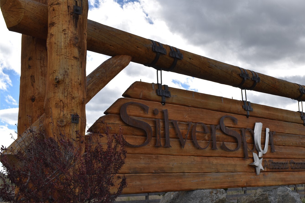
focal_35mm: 48
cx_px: 193
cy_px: 119
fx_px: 403
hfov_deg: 41.1
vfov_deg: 28.2
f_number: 10
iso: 100
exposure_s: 1/200
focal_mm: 25
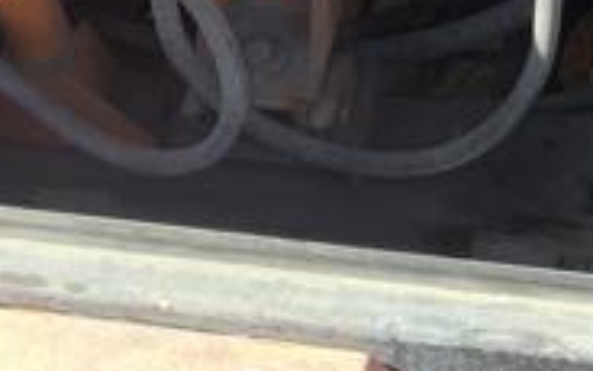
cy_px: -419
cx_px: 693
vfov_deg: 10.0
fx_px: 1939
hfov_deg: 16.7
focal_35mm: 120
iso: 25
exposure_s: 1/237
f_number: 1.8
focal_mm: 4.25
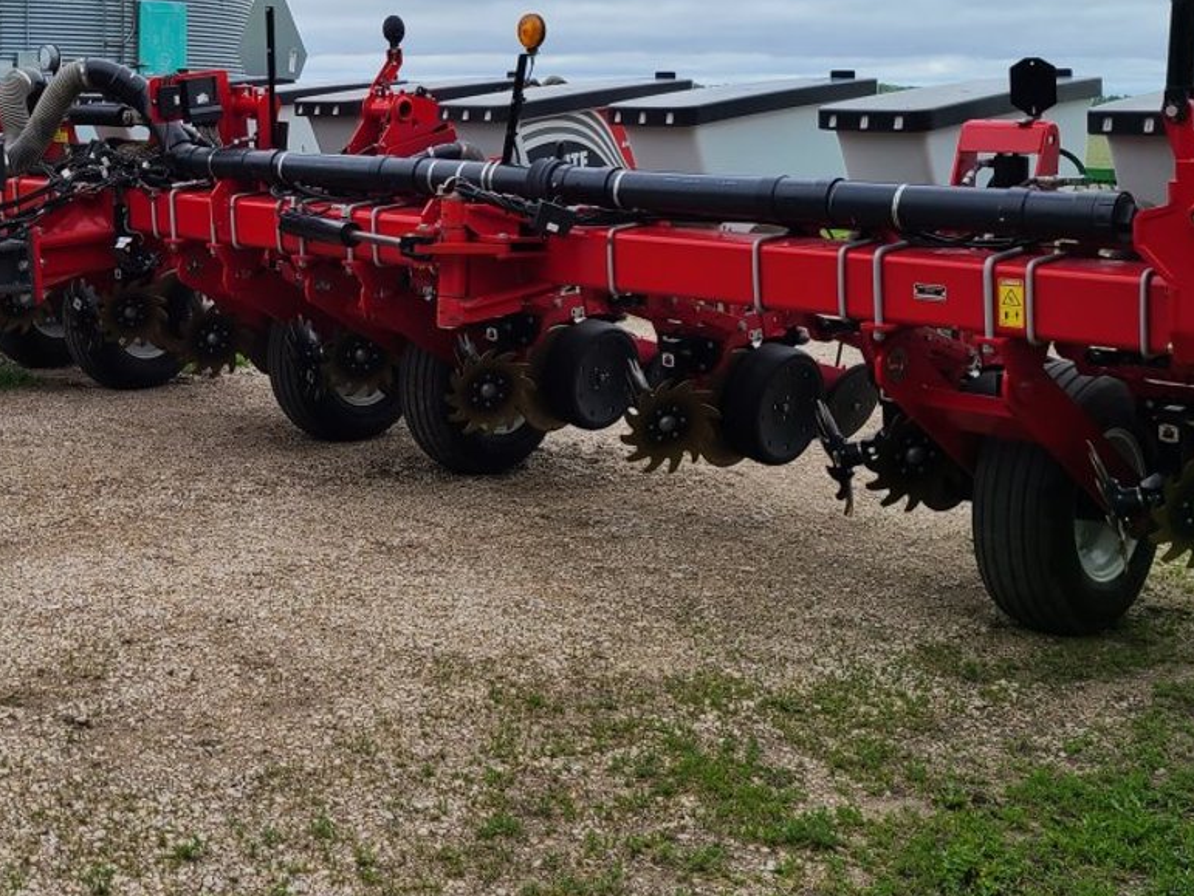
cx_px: 323
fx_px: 1760
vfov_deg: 28.1
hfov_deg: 36.7
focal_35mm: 51
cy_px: 205
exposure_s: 1/1353
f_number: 1.8
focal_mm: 5.4
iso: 40
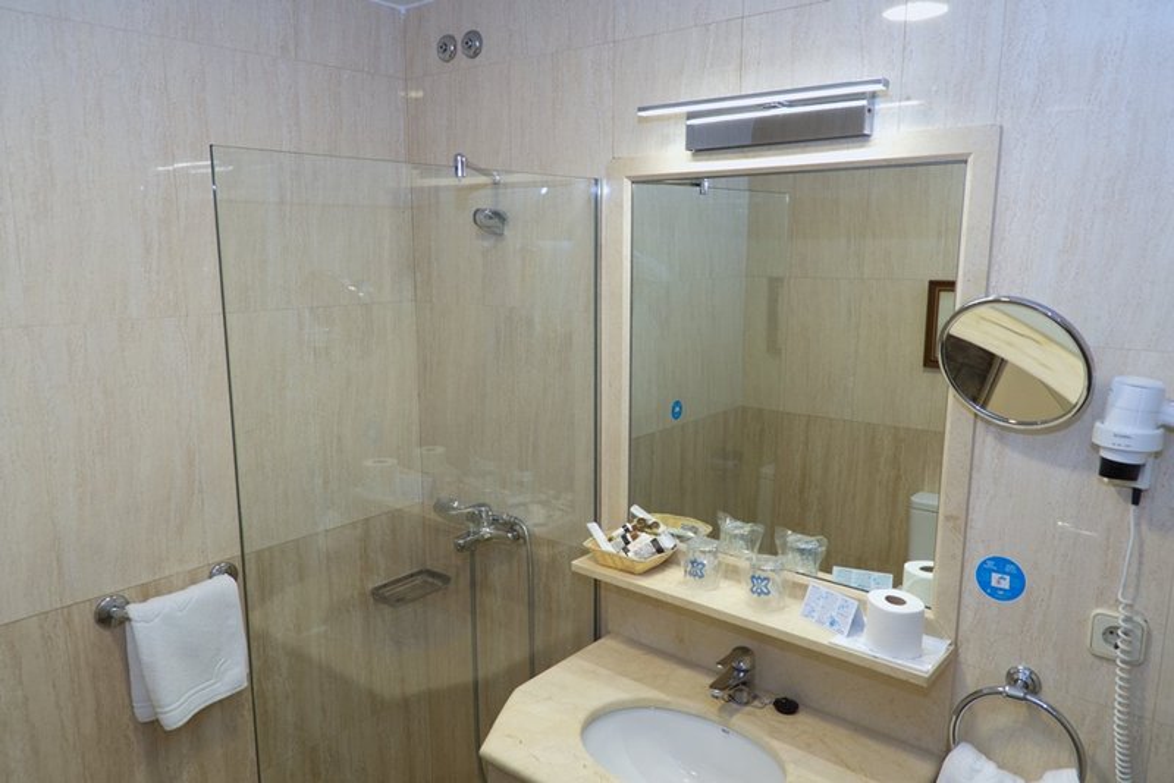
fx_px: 832
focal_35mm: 26
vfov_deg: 50.4
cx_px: 587
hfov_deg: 70.4
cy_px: 392
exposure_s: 1/60
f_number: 4
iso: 250
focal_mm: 17
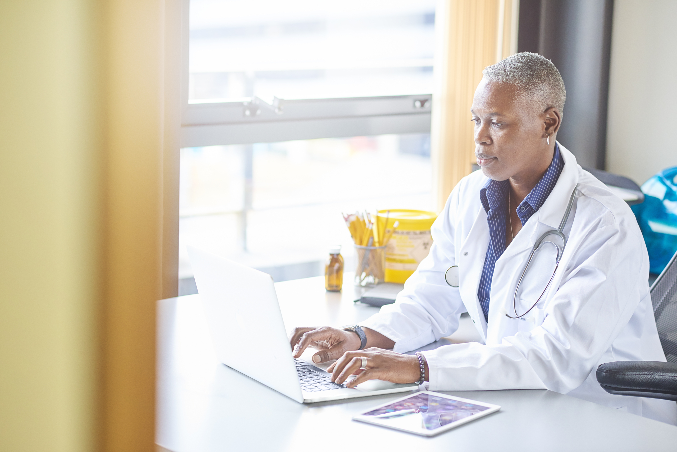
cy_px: 226
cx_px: 338
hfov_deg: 23.9
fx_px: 1599
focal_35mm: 85
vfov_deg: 16.1
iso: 1000
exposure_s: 1/200
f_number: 2.8
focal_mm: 85
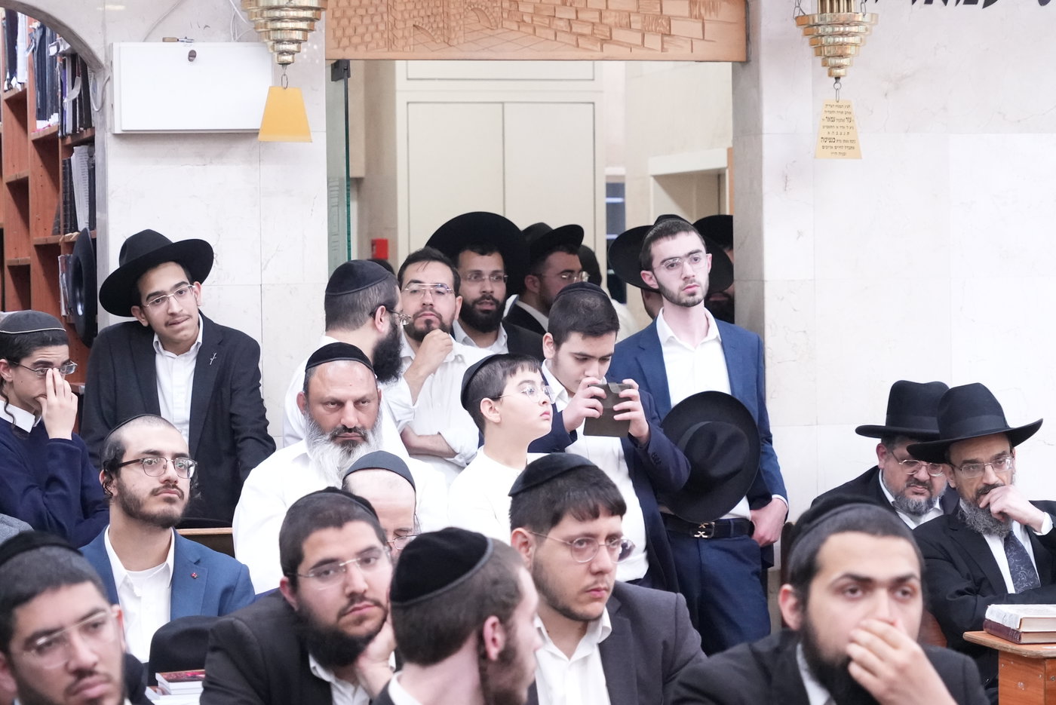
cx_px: 528
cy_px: 352
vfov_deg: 12.7
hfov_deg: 18.9
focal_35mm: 108
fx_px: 3169
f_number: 7.1
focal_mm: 108
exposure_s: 1/320
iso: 20000
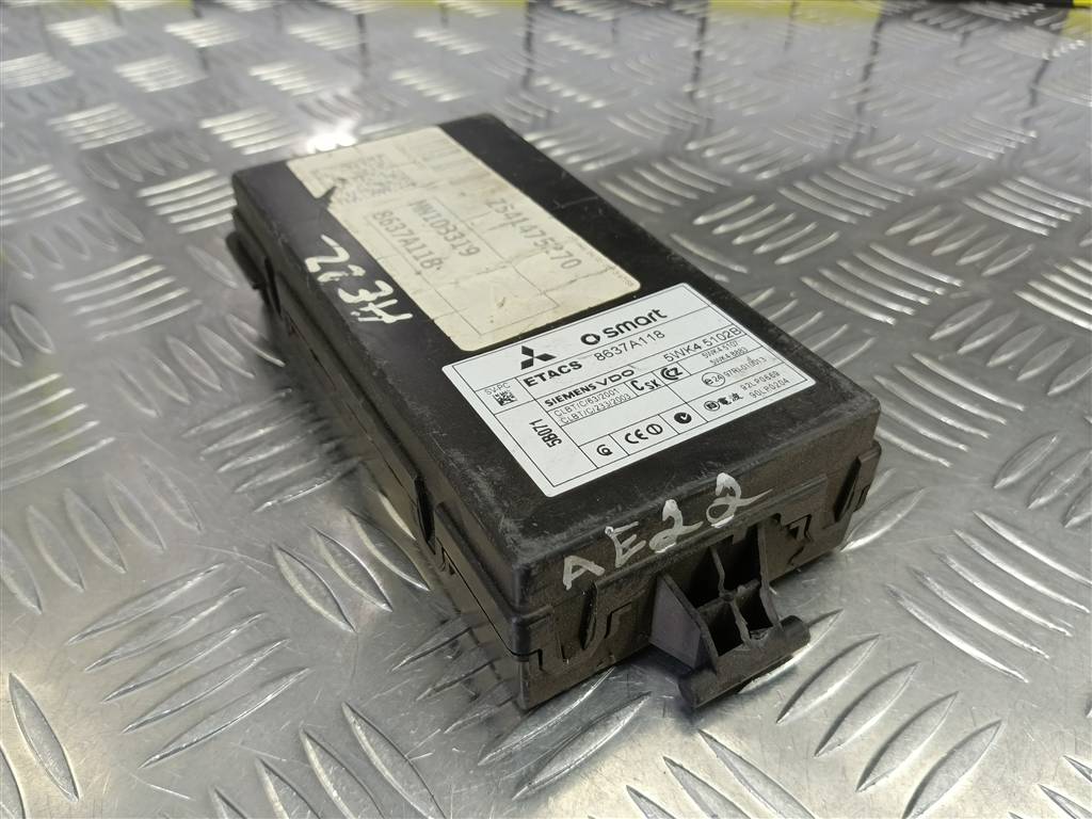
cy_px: 410
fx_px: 852
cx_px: 546
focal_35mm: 27
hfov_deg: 65.3
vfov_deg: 51.4
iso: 127
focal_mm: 4.11
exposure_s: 1/50
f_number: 1.6
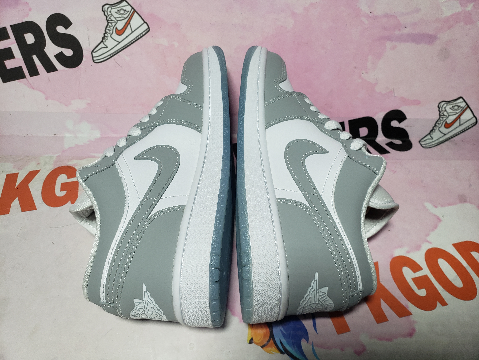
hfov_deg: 67.3
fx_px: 360
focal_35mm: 26
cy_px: 180
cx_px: 240
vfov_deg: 53.1
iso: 50
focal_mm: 4.3
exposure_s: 1/230
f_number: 2.4
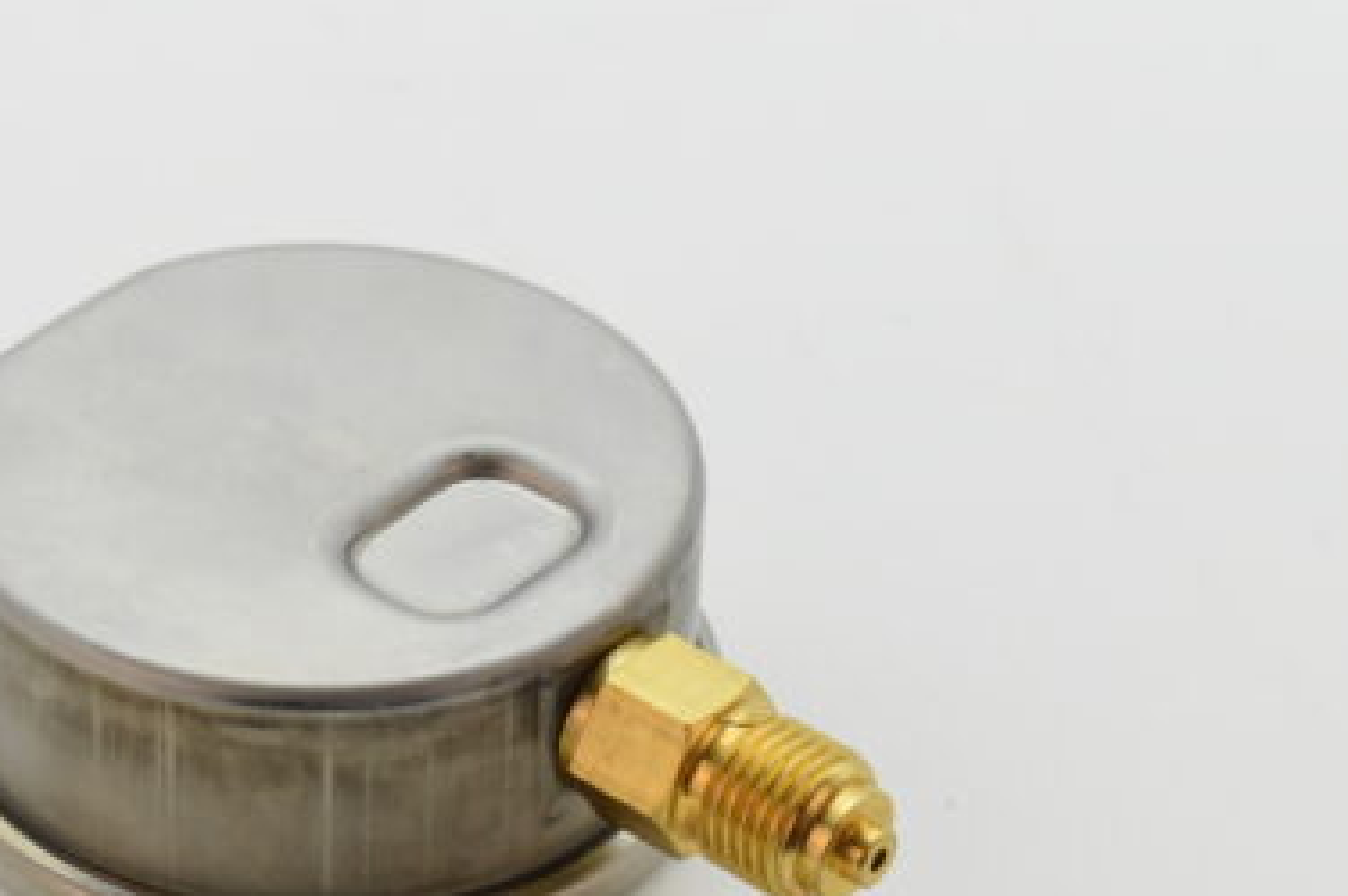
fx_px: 4931
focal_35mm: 132
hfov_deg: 15.5
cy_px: 530
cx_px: 294
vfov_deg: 10.4
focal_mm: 55
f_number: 8
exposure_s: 1/1000
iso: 1600
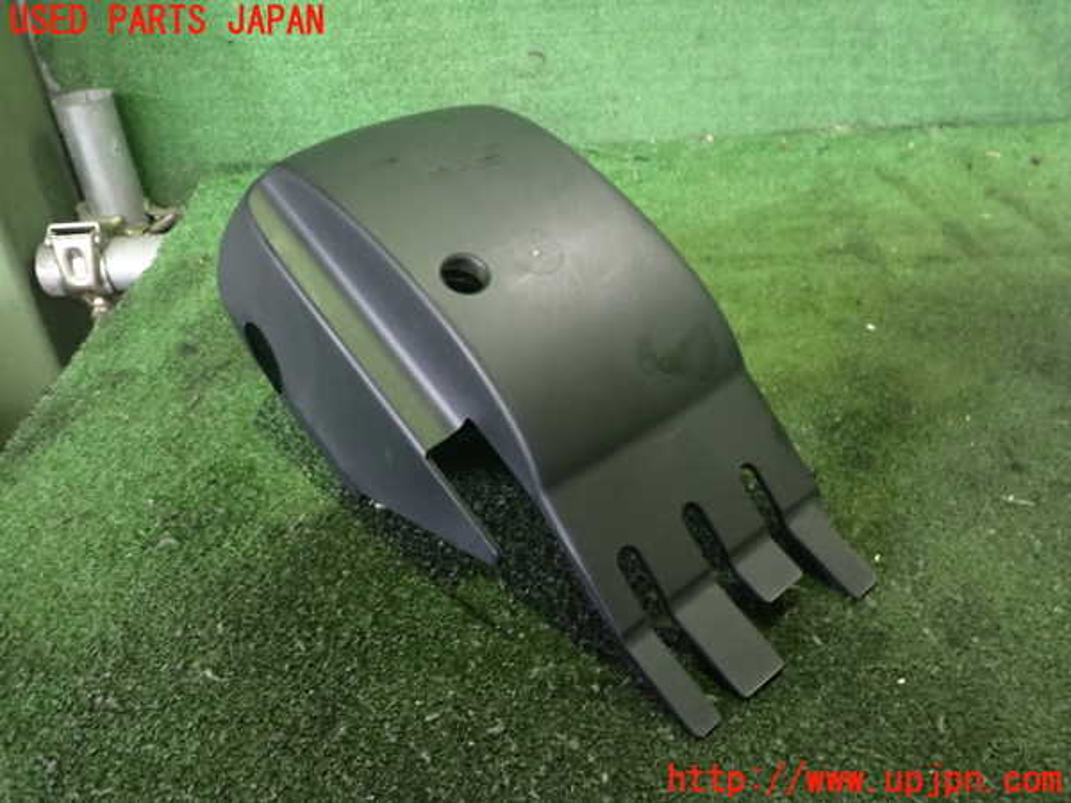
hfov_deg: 60.0
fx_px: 928
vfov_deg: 46.8
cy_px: 402
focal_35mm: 30
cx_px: 536
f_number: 2.3
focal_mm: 5.4
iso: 1250
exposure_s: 1/60
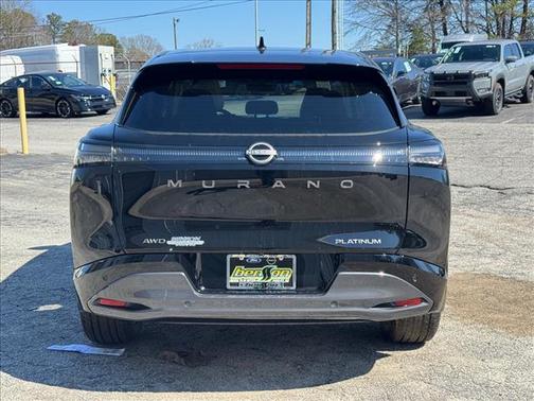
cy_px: 200
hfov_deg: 39.7
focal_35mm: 48
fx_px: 740
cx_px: 267
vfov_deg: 30.3
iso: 64
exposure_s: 1/1490
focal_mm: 6.76
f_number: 1.78
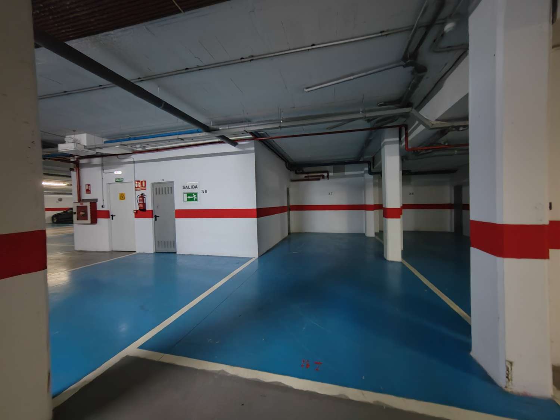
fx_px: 210
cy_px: 210
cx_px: 280
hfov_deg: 106.2
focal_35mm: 13
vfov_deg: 89.9
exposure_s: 1/11
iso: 5000
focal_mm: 2.16
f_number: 2.2
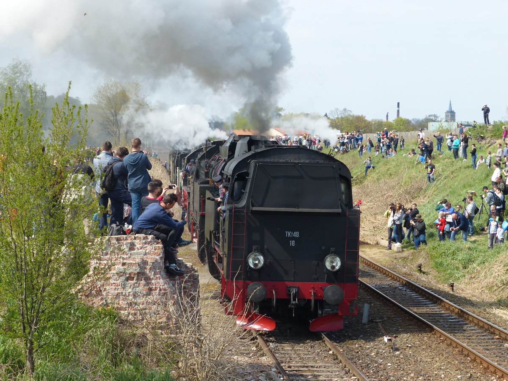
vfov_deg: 13.6
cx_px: 254
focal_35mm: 109
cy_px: 190
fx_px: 1600
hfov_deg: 18.0
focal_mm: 19.6
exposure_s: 1/500
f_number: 4
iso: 100
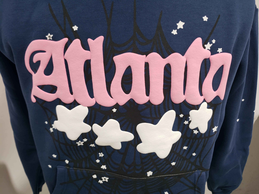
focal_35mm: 26
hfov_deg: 67.3
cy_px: 97
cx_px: 130
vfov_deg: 53.1
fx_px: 195
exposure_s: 1/100
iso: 80
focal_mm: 4.3
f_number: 1.5
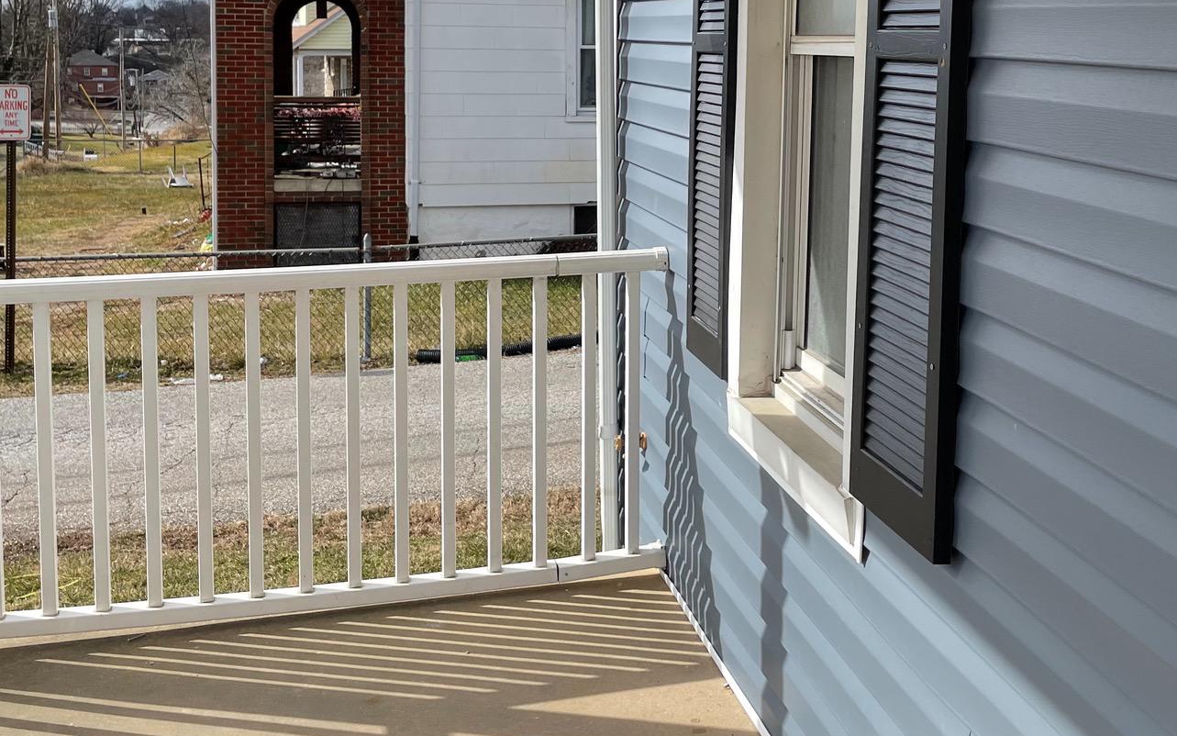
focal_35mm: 44
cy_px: 154
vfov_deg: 28.6
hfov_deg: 45.0
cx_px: 705
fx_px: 1411
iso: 32
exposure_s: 1/2398
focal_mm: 4.2
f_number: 1.6
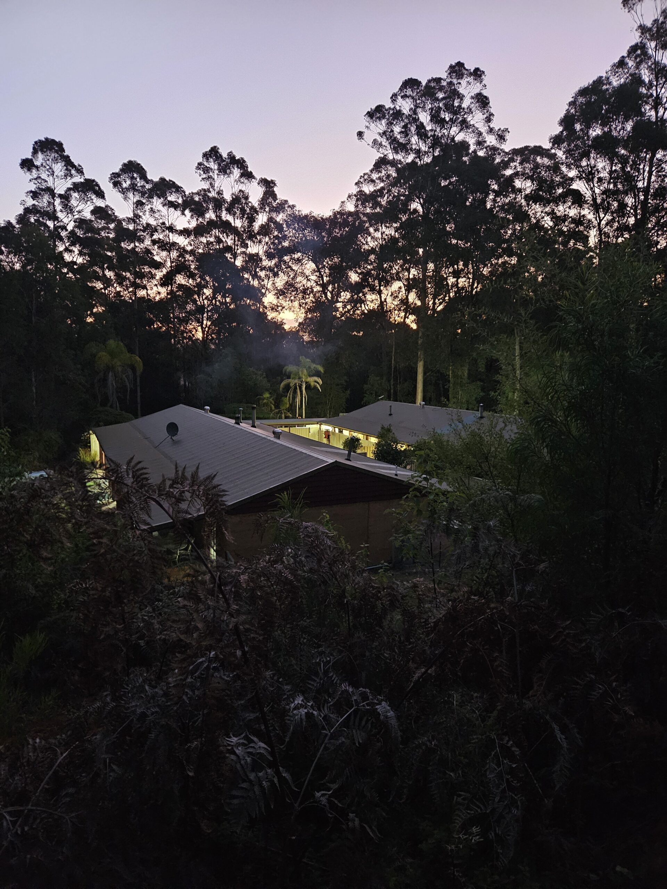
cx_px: 334
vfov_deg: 73.9
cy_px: 444
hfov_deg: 58.9
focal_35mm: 23
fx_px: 591
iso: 1600
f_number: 1.8
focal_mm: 5.4
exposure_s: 1/25
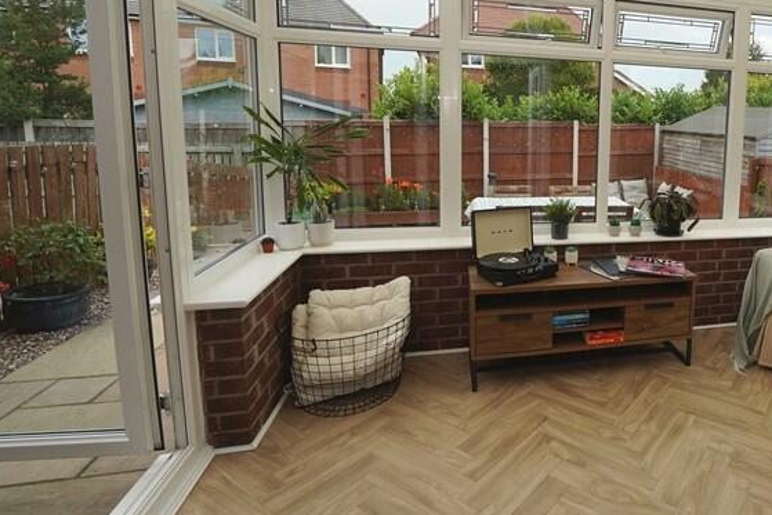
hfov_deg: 72.4
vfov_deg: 56.3
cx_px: 591
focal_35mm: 22
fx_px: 472
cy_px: 180
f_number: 8
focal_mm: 12
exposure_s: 1/200
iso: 100
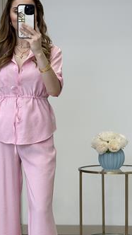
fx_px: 522
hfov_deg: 14.3
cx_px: 29
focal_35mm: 84
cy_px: 141
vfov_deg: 25.3
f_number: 1.78
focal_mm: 6.86
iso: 80
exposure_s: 1/414
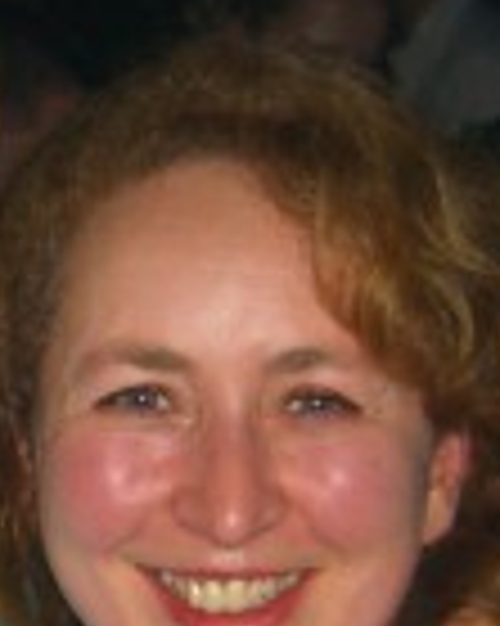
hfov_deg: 9.5
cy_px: 603
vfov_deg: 12.0
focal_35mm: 160
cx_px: -63
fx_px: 2963
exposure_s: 1/60
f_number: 2.8
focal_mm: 7.9
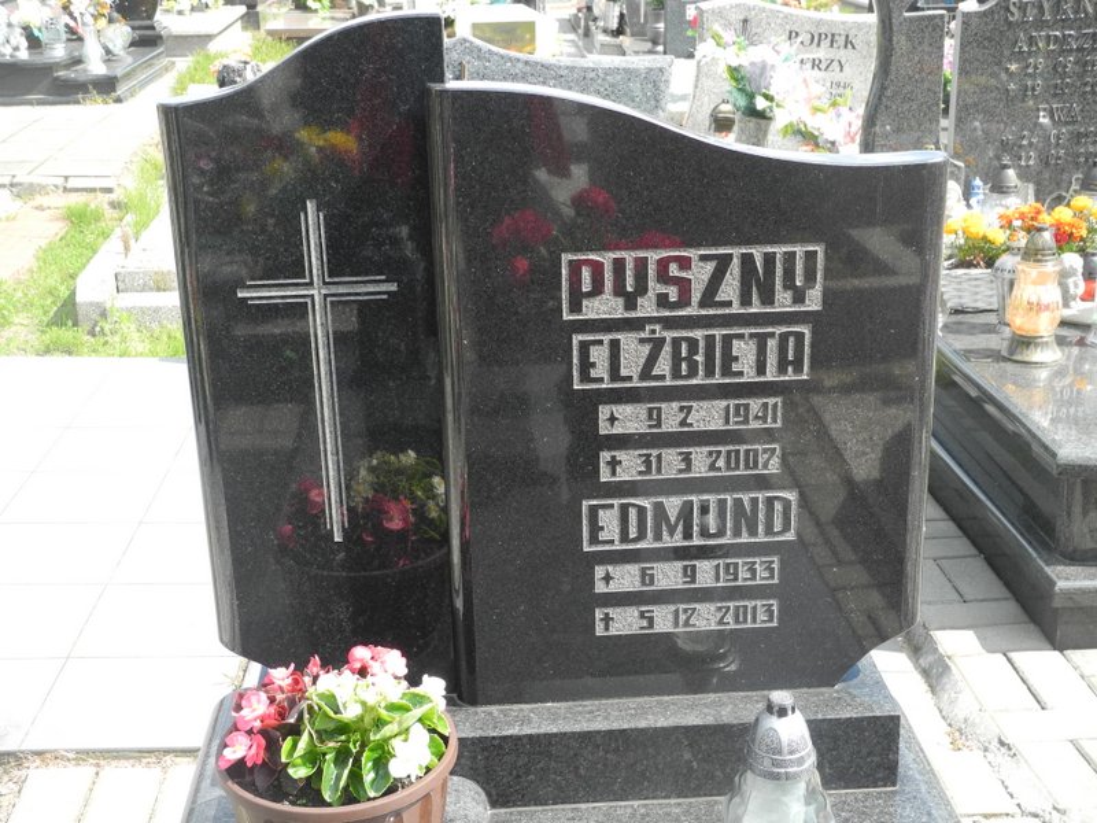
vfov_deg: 29.1
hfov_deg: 38.2
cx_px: 548
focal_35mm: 50
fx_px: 1585
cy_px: 412
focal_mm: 10.7
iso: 100
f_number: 3.5
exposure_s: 1/250
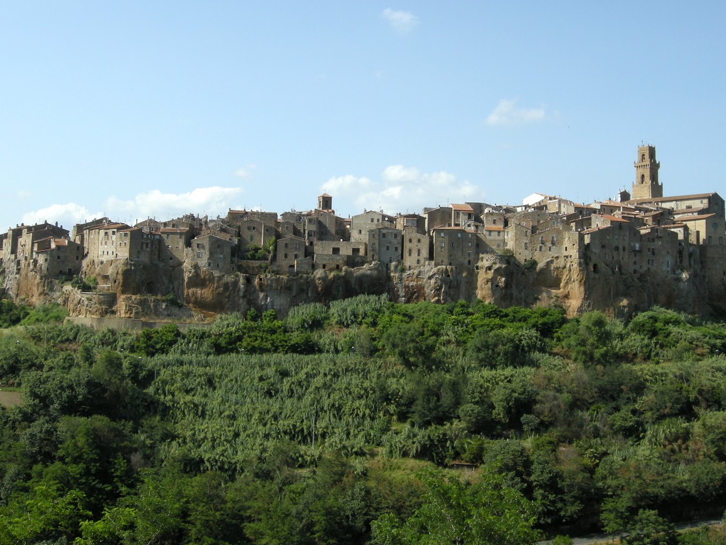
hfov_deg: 44.8
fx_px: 881
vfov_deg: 34.3
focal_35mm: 42
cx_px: 352
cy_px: 243
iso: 64
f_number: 5.4
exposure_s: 1/268
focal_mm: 7.5
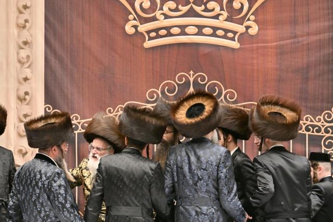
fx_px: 2460
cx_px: 101
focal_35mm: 266
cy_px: 150
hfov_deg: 7.7
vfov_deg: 5.2
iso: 400
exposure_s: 1/400
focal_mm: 112
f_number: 2.8
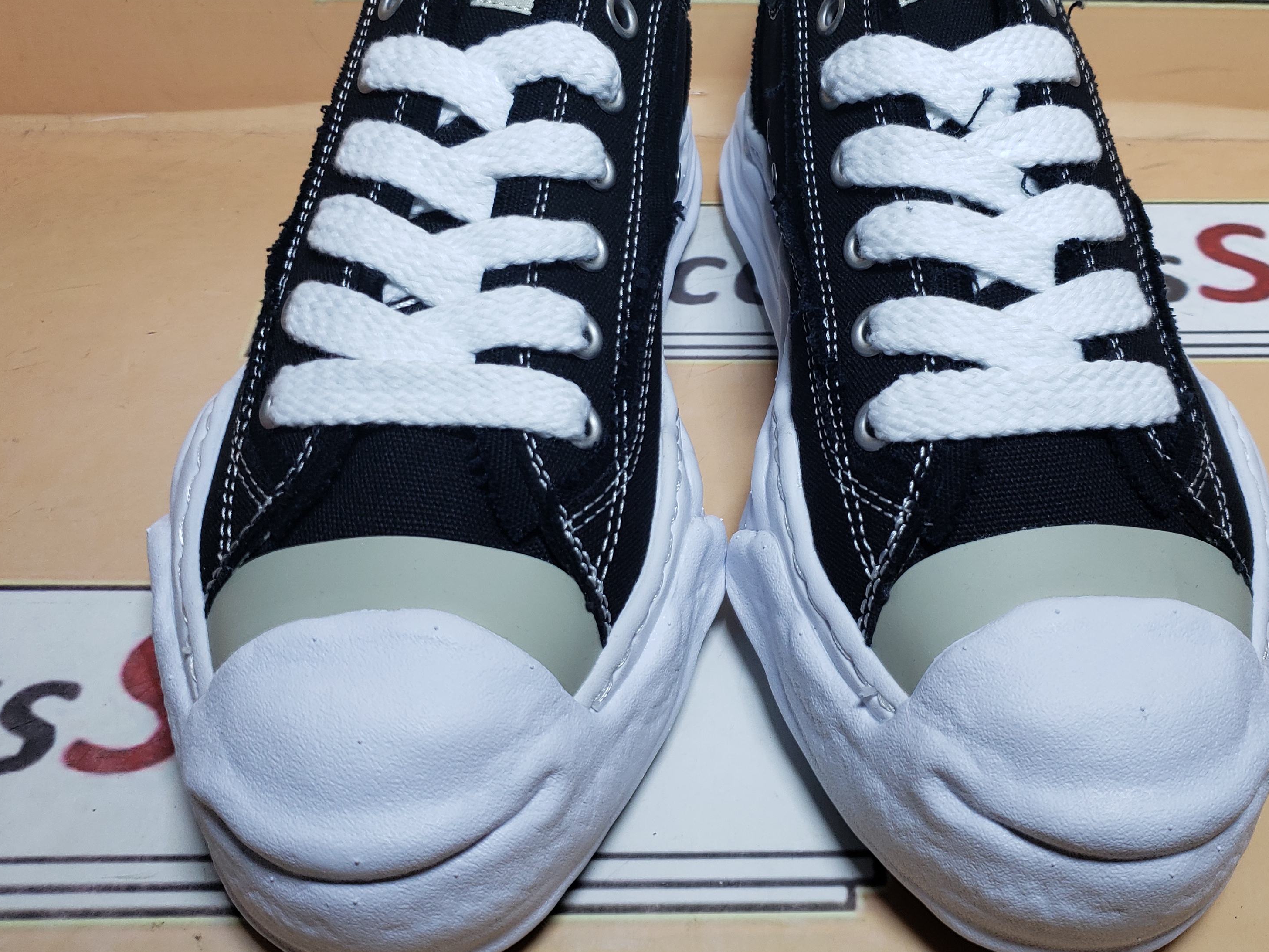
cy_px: 375
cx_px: 721
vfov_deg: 39.5
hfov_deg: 51.2
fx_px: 1320
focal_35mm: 36
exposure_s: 1/677
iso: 50
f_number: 1.5
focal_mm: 4.3
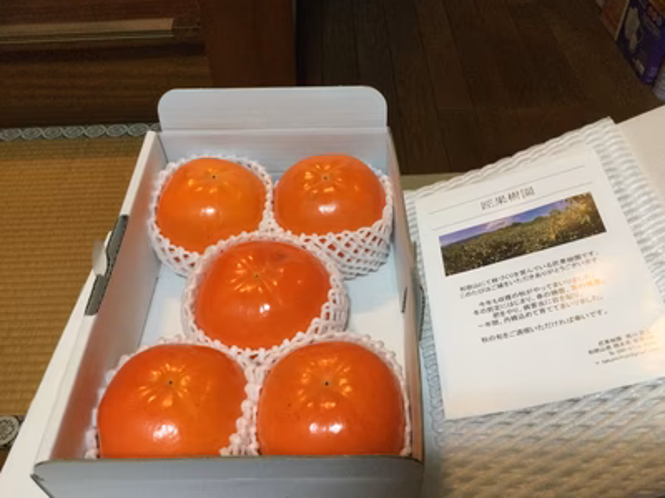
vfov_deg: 45.4
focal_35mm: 31
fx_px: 596
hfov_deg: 58.4
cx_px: 332
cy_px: 249
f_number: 2.4
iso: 200
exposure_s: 1/17
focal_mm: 3.3
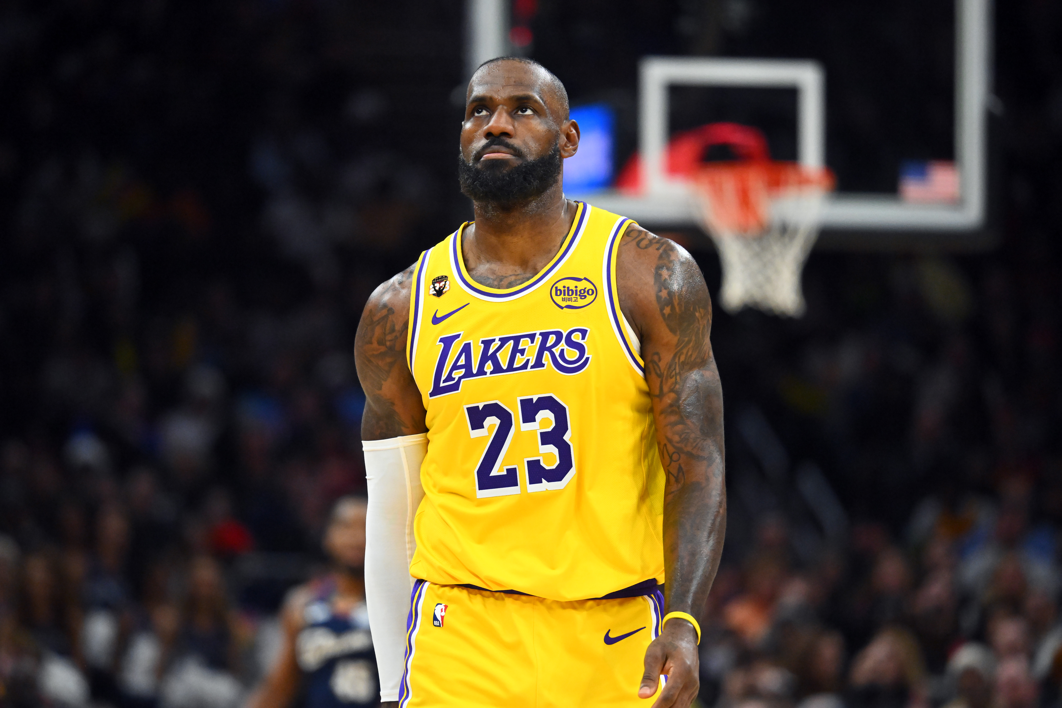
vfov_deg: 4.6
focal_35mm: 300
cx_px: 531
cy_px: 354
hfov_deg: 6.9
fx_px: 8849
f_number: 4
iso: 5000
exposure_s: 1/1600
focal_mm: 300
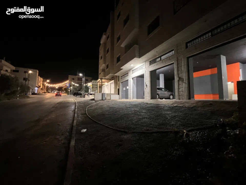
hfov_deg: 106.2
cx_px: 123
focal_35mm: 13
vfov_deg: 89.9
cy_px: 92
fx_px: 92
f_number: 1.8
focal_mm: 1.57
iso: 800
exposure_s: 1/33
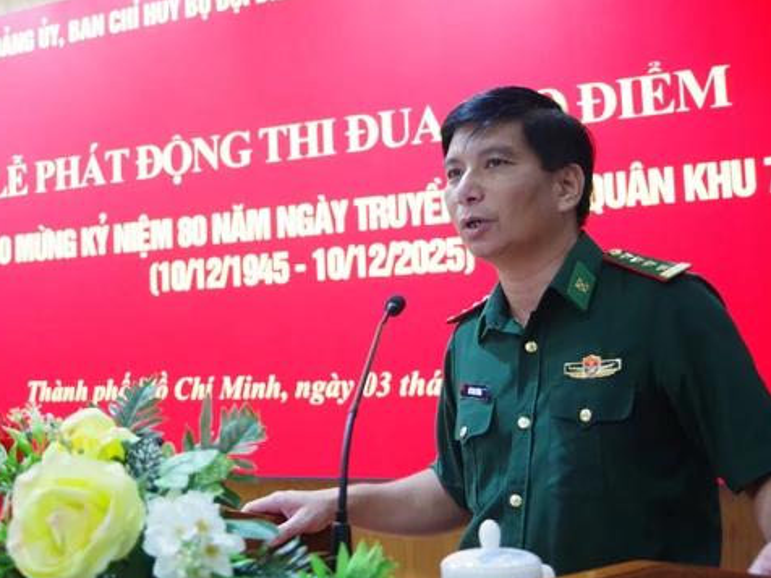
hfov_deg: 37.8
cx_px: 265
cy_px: 249
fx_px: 1114
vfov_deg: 29.1
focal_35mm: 50
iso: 1600
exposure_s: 1/60
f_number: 4
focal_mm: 21
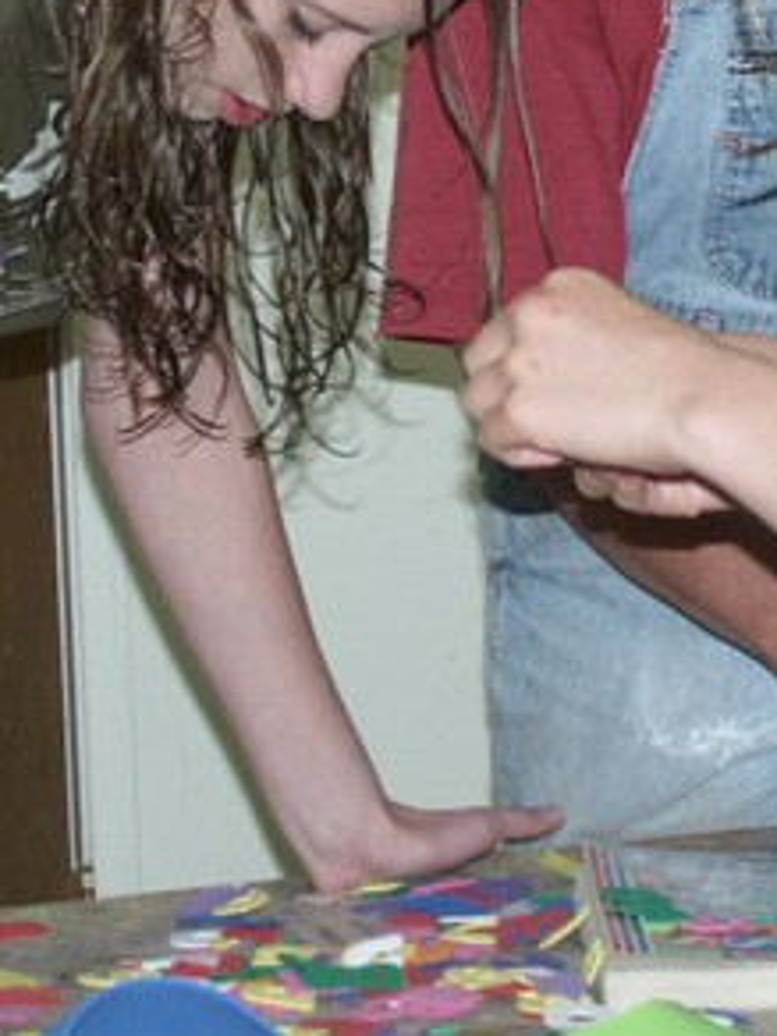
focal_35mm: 192
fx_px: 5746
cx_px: 426
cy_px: -7
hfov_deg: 7.7
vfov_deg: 10.2
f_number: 3.5
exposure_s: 1/60
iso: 100
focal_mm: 17.31
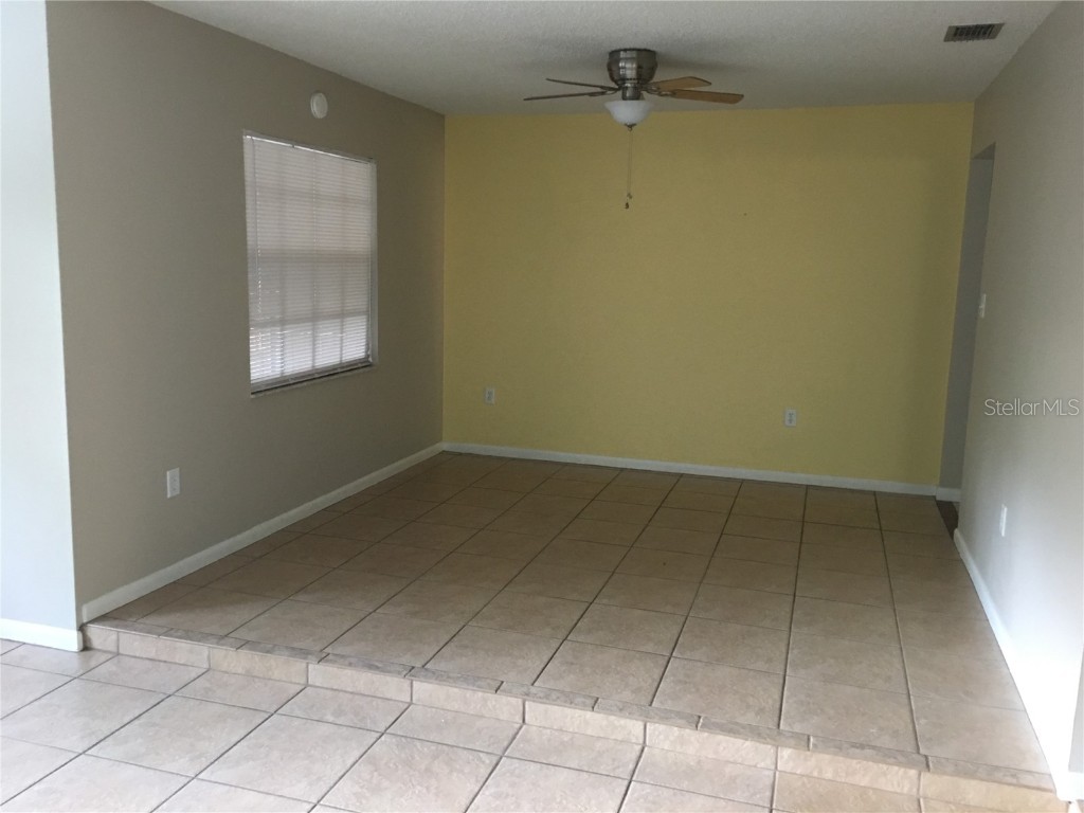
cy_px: 406
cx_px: 542
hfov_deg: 61.7
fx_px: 908
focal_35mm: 29
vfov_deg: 48.2
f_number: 2.2
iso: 100
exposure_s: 1/15
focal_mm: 4.15
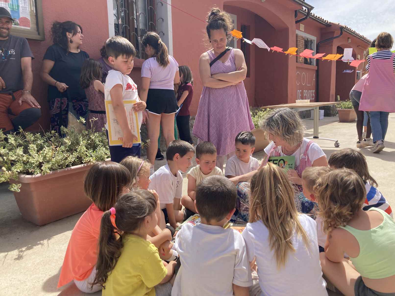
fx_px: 320
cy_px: 148
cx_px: 198
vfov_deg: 49.7
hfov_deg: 63.4
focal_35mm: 28
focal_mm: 3.99
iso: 20
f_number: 1.8
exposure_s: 1/1000
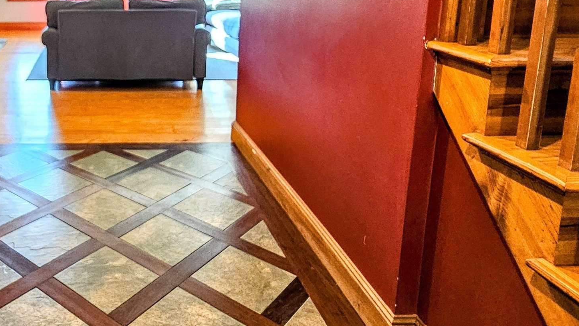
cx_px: 107
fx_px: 461
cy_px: 33
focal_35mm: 30
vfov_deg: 36.5
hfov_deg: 58.8
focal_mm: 2.2
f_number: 2.2
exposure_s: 1/40
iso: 320
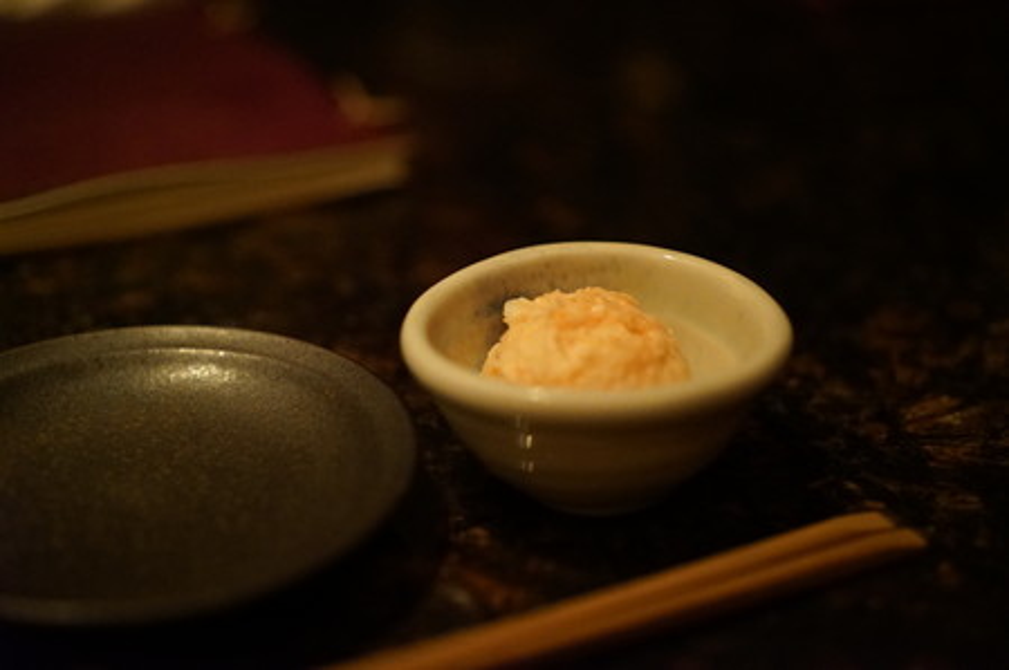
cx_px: 504
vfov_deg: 24.6
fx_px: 1540
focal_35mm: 55
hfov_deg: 36.3
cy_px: 335
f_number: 2
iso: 12800
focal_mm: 55
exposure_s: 1/160
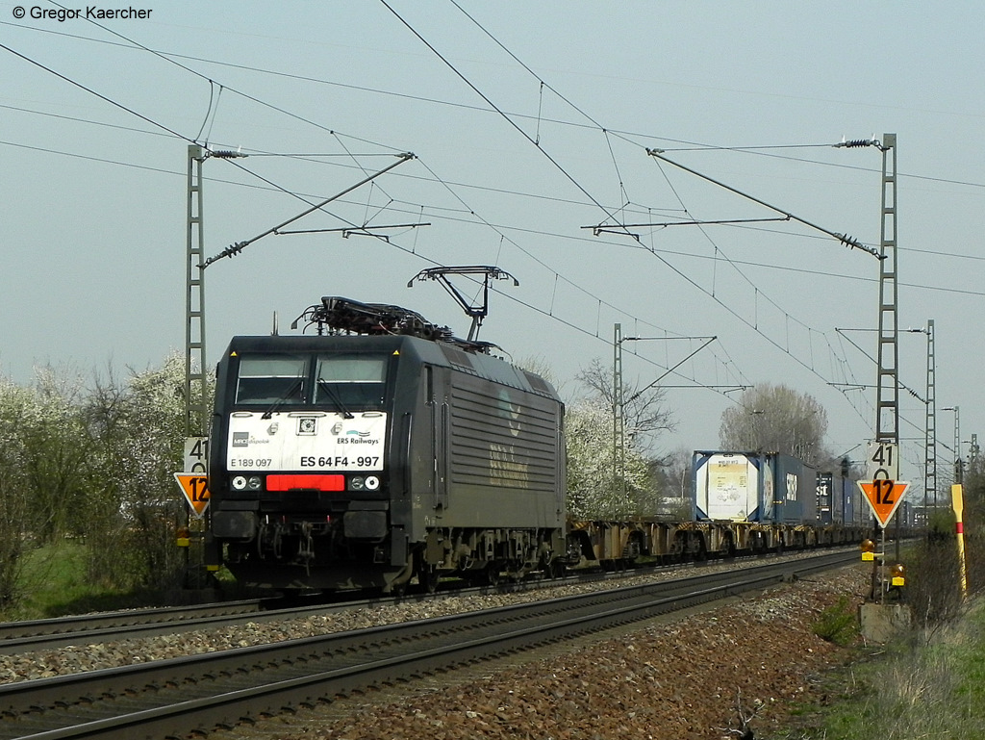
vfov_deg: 14.1
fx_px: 2989
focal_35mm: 105
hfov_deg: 18.7
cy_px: 370
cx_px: 492
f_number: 6.3
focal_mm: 18.8
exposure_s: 1/800
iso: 160
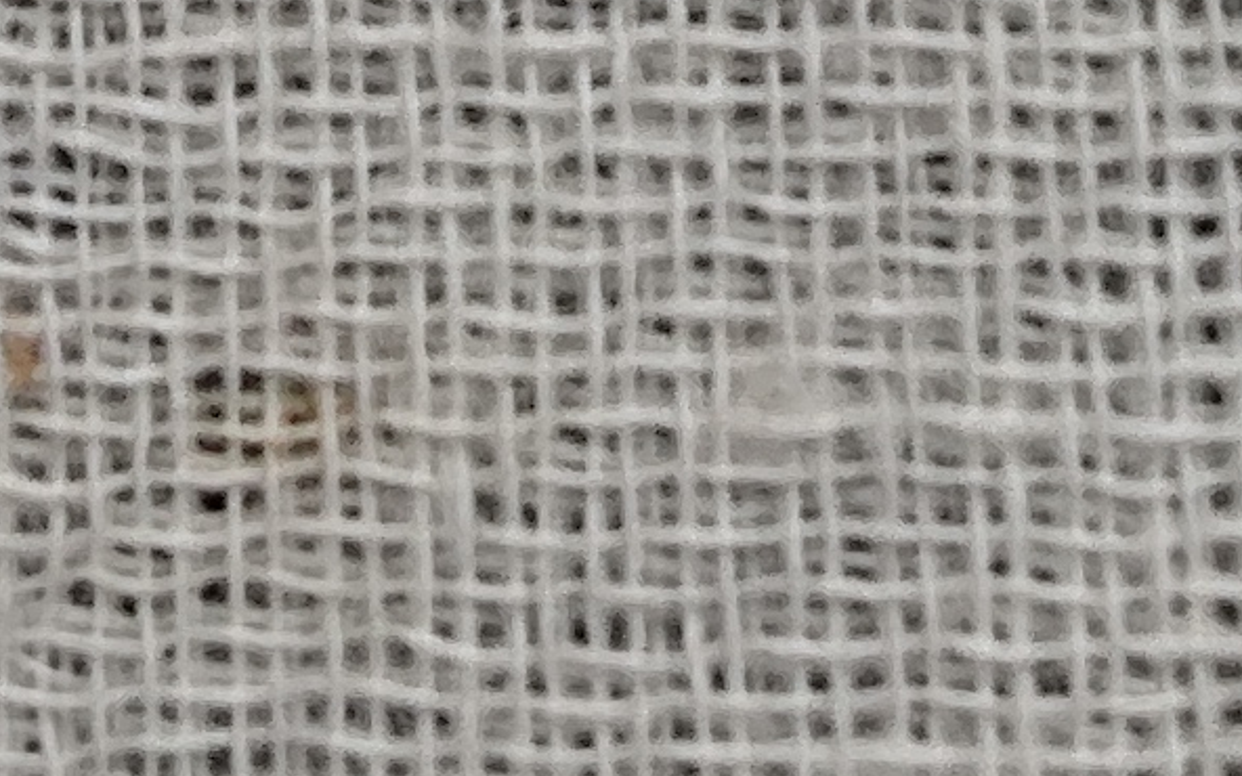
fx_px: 5145
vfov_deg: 7.7
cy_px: -1416
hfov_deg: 13.8
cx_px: 566
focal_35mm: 152
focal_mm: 2.78
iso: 160
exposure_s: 1/50
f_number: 2
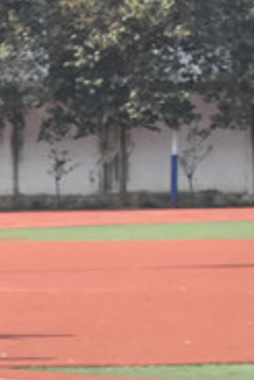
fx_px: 2482
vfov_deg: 8.7
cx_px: -586
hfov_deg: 5.4
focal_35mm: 235
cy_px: 299
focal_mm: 32
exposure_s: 1/640
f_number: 13
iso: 1000
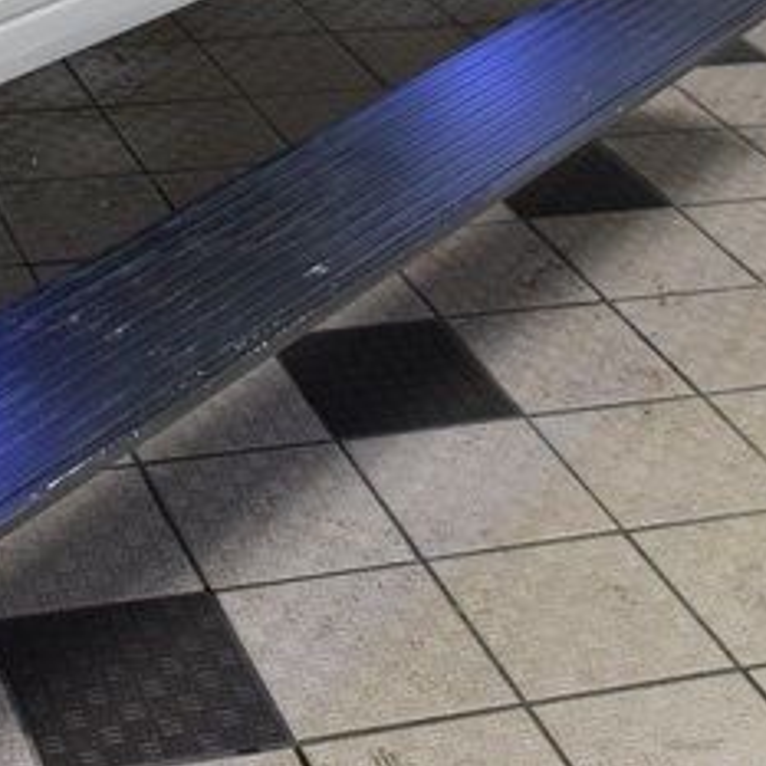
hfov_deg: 20.2
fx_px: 2103
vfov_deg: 20.3
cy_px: 87
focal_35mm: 84
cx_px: 66
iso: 1600
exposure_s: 1/60
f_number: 4.5
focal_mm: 24
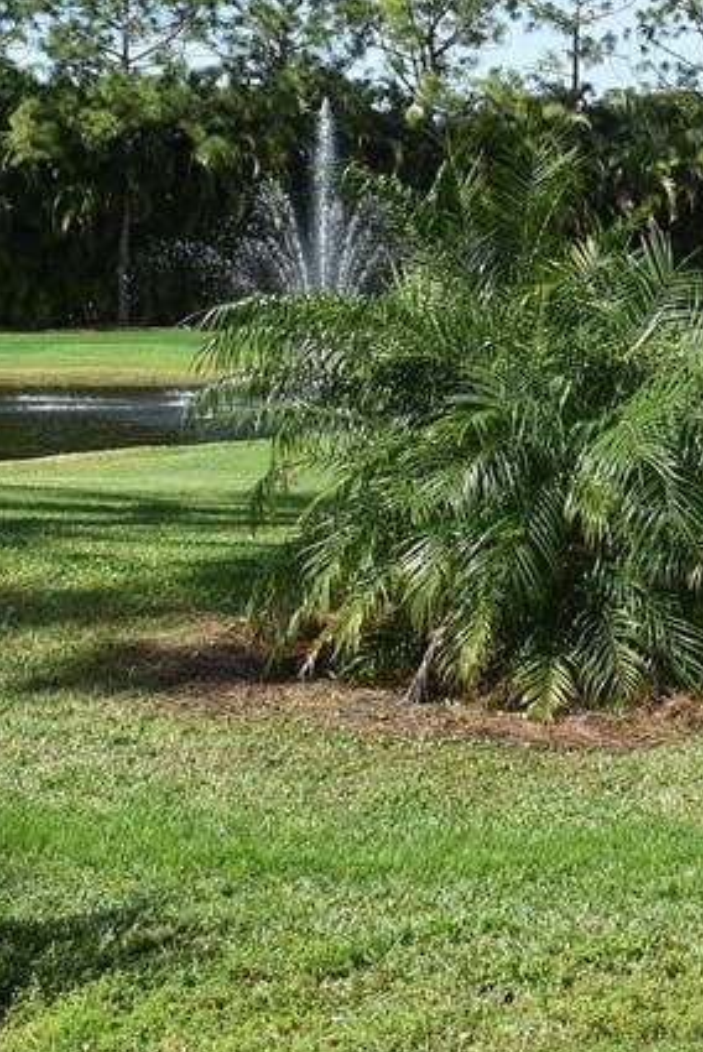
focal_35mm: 103
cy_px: 257
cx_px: 767
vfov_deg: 19.6
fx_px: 3020
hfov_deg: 13.0
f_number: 8
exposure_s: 1/250
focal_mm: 27
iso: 100
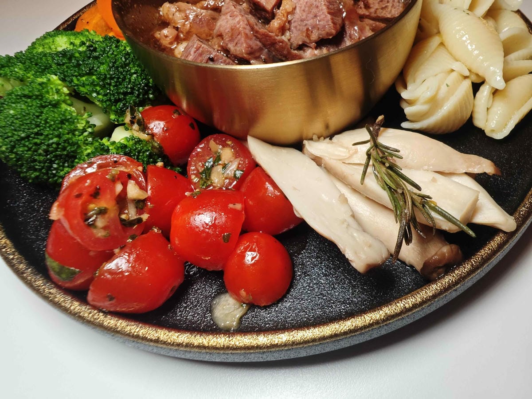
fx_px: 353
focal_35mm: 23
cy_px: 200
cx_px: 266
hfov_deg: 73.9
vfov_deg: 58.9
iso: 64
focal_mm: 2.03
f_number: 1.8
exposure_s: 1/60
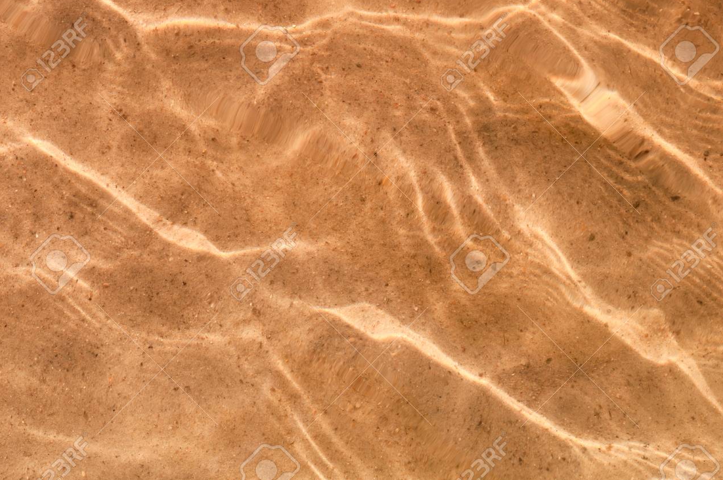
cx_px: 370
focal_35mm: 77
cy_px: 240
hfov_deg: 26.3
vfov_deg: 17.7
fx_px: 1545
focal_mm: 50
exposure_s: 1/320
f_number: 6.3
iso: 200
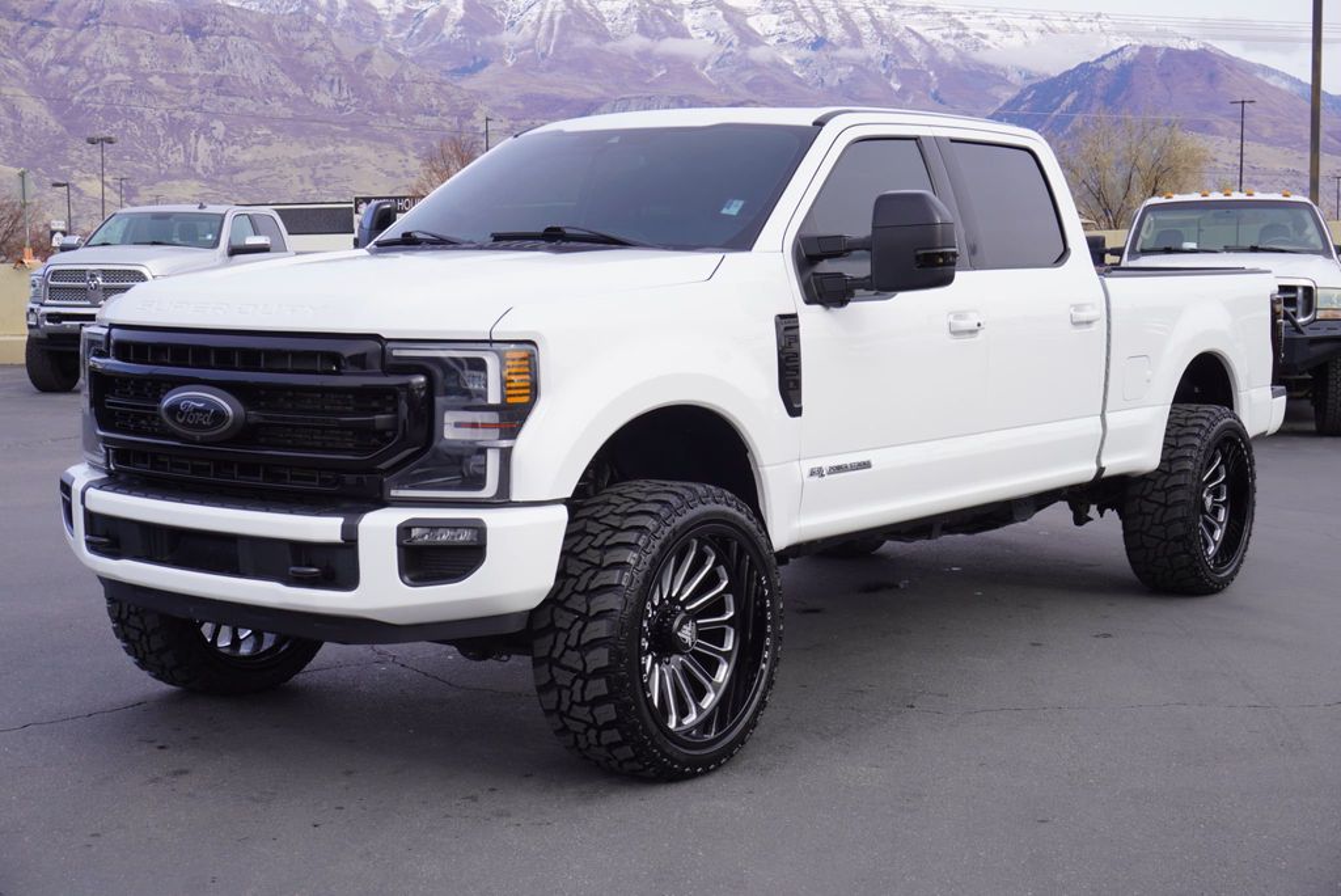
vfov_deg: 26.5
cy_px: 448
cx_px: 670
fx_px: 1901
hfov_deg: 38.9
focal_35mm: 51
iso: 100
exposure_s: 1/100
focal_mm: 34
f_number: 9
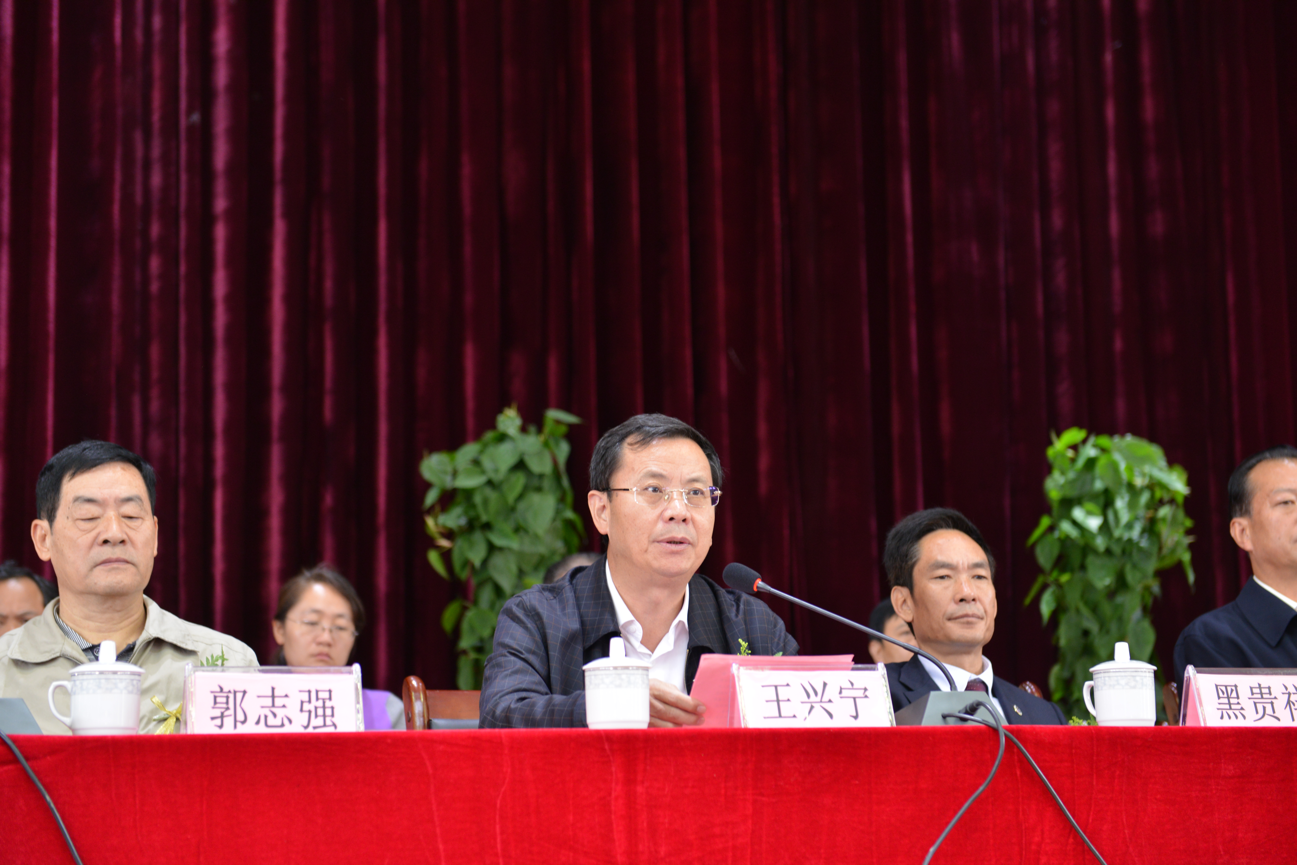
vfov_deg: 19.5
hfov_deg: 28.8
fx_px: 2523
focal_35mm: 70
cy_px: 432
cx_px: 648
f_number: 3.5
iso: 800
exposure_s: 1/60
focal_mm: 70
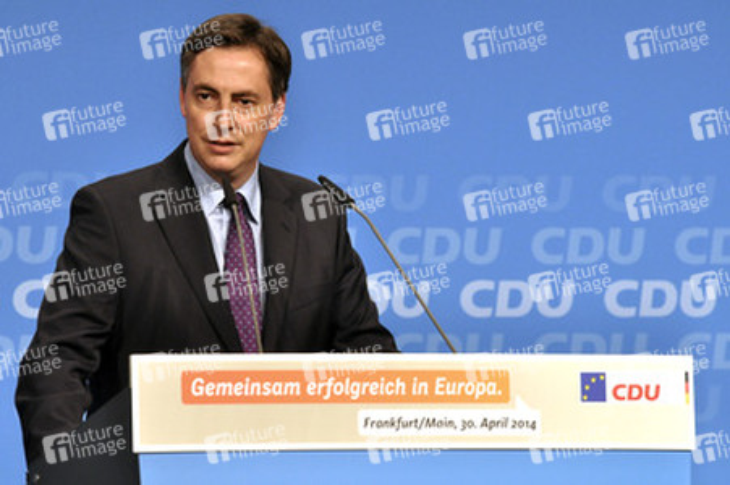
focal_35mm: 360
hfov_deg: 5.7
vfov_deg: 3.8
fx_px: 7294
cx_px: 365
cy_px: 242
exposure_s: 1/160
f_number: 9
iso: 1250
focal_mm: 240
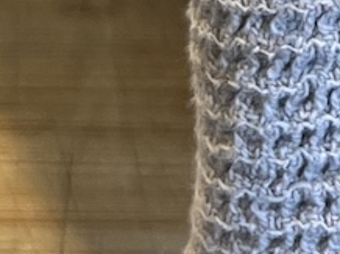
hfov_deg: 9.7
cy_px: -510
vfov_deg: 7.0
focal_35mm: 191
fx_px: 1874
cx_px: 674
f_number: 1.5
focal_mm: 5.7
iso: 100
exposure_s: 1/100
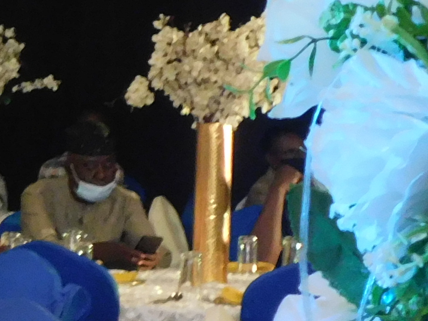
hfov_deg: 9.5
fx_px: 2386
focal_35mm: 193
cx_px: -462
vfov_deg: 7.7
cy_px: 320
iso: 400
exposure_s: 1/10
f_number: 3.6
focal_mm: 7.1
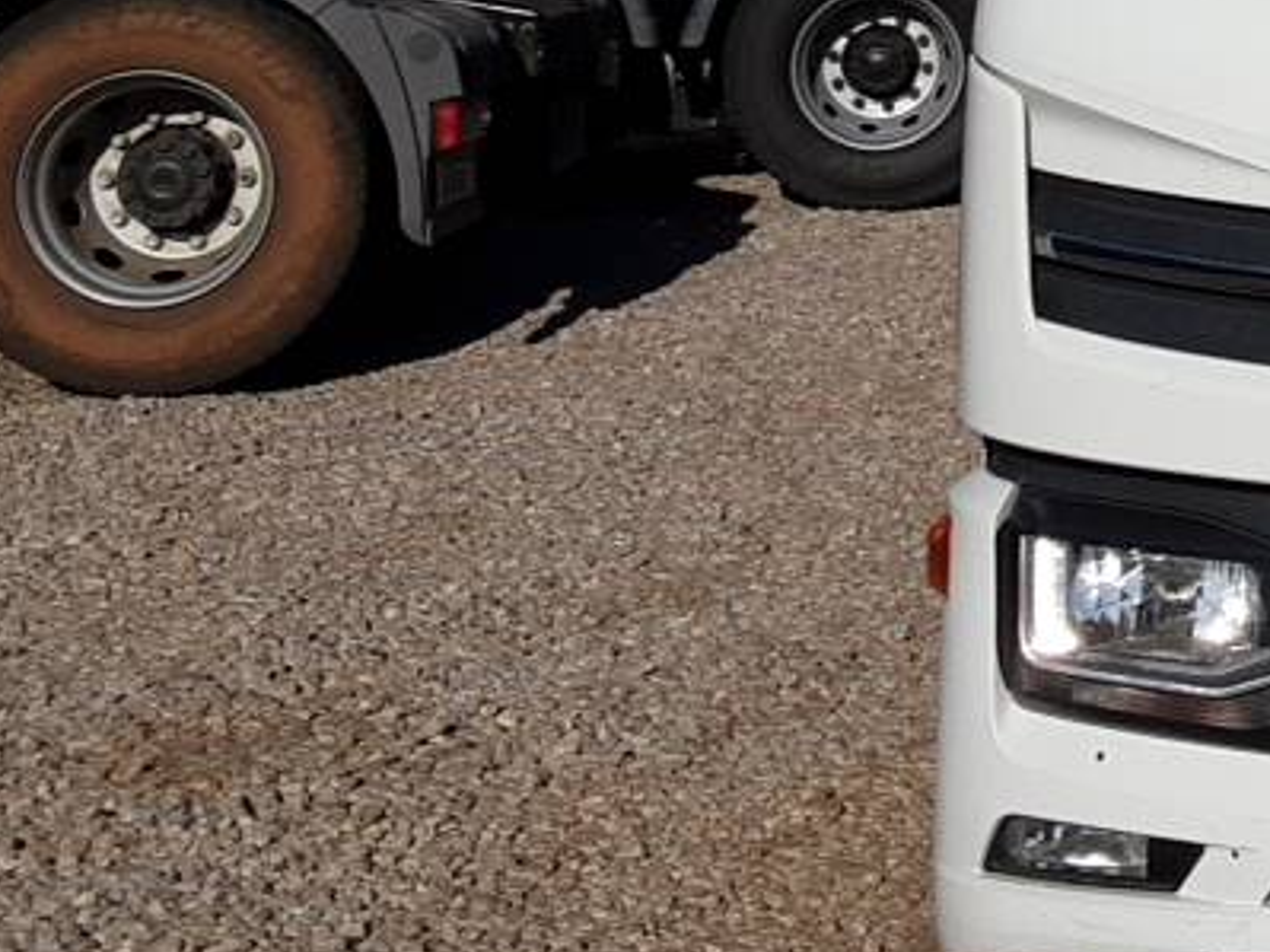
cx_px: 1913
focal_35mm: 101
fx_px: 3704
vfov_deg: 14.3
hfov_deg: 17.5
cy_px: -140
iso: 40
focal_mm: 2.9
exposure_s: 1/4310
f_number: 1.9
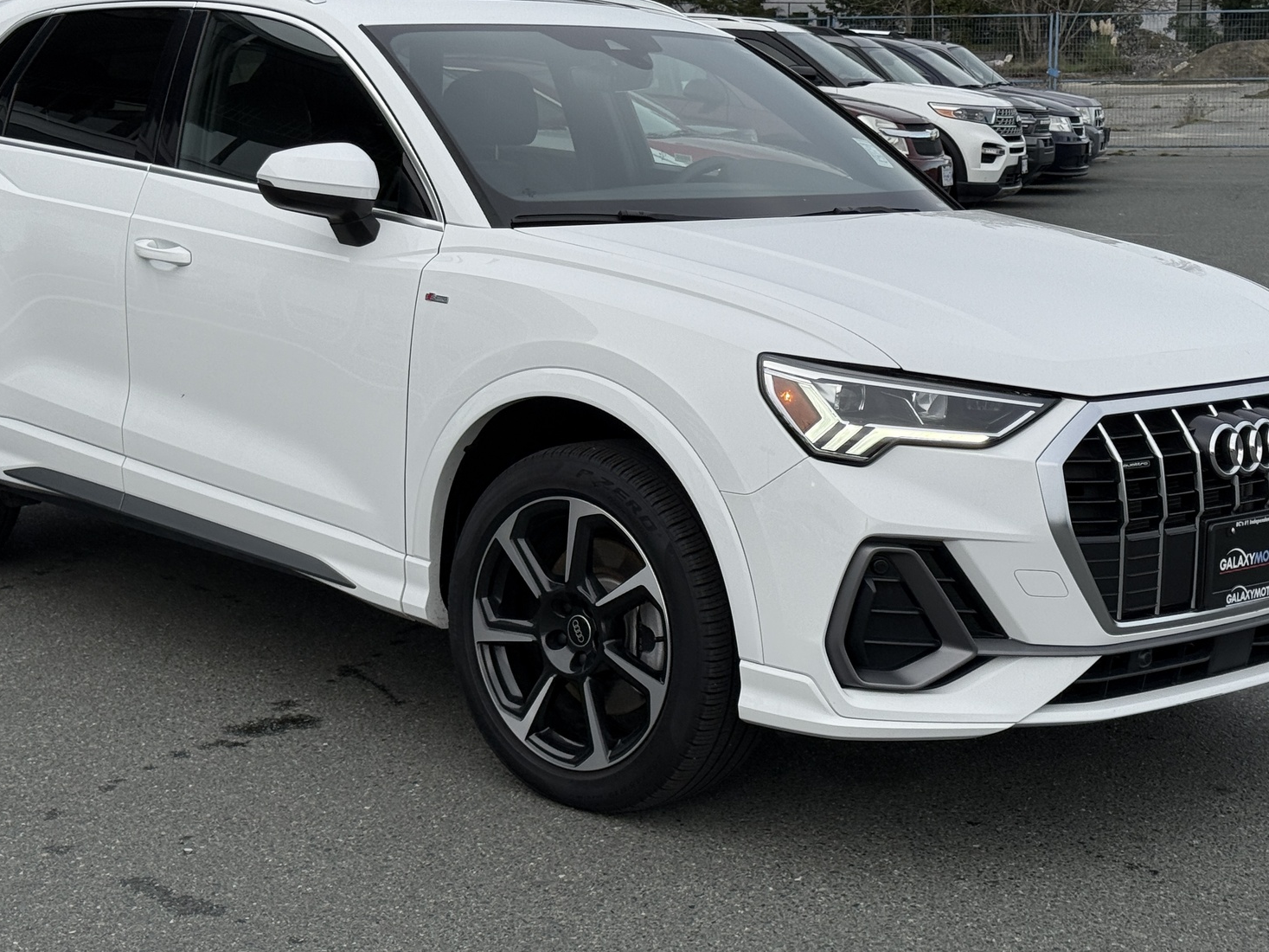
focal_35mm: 67
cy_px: 396
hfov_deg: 29.0
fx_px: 2456
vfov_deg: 21.9
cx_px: 569
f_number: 1.78
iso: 64
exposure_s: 1/1307
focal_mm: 6.76
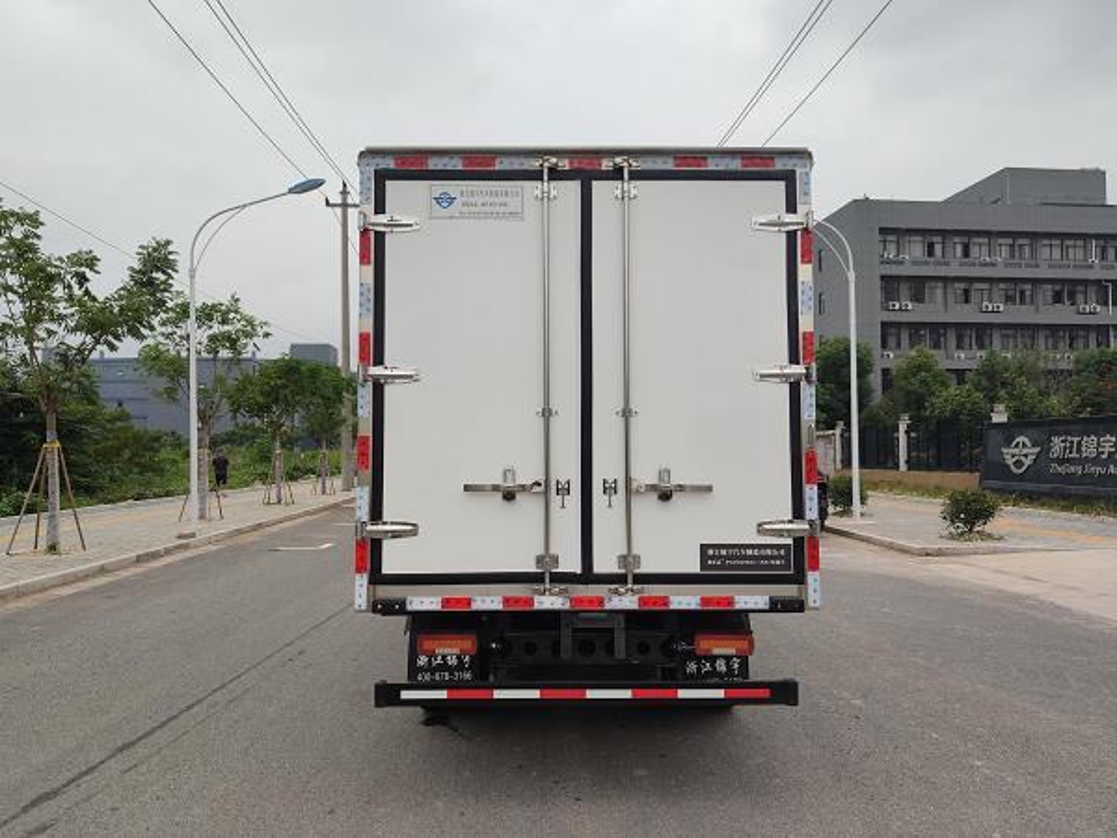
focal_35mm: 26
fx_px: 839
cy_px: 419
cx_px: 558
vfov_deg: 53.1
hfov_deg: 67.3
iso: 112
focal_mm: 4.75
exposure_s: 1/1415
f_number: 1.75
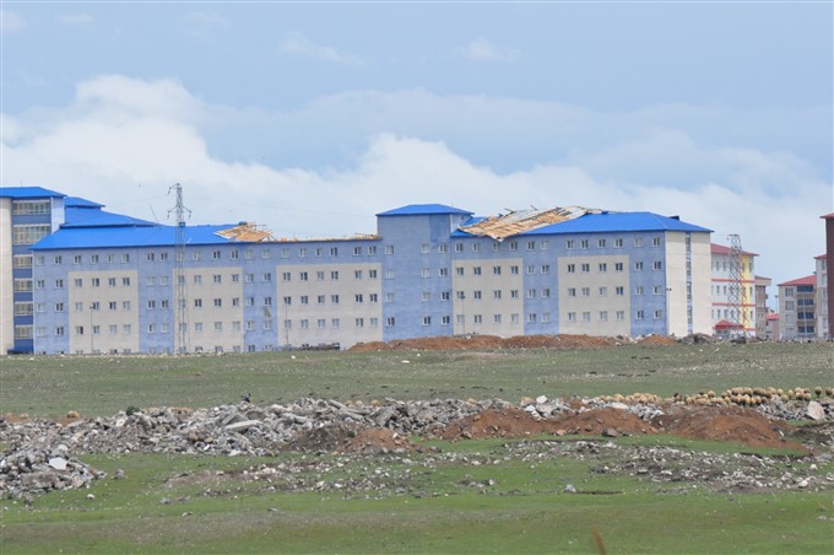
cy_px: 278
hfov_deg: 4.6
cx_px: 417
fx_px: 10415
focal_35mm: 450
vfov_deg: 3.0
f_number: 11
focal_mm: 300
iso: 1000
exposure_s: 1/2000
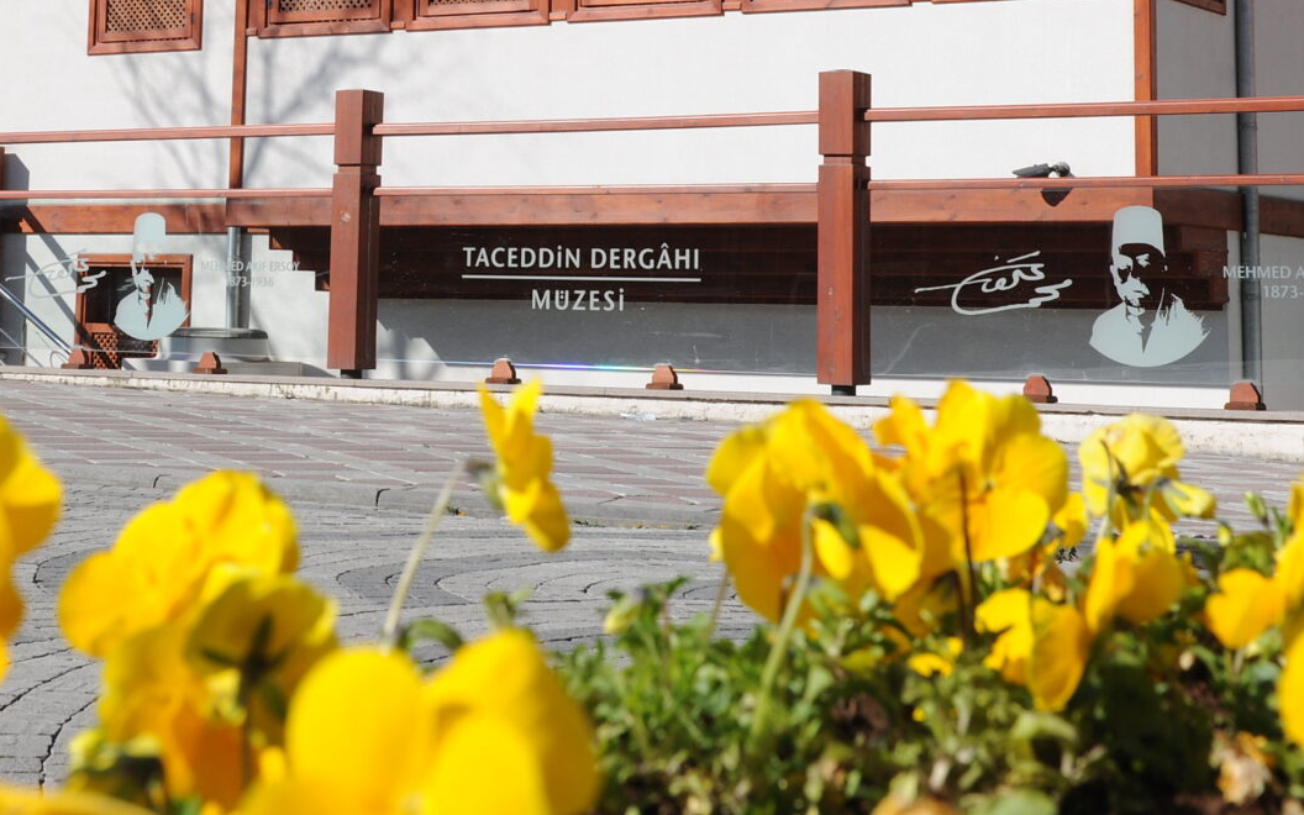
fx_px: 2808
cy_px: -99
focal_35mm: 79
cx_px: 469
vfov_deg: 16.0
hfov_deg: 26.0
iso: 250
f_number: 10
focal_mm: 32
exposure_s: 1/400
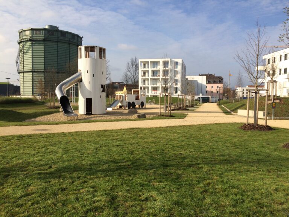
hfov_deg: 61.7
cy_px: 108
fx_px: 242
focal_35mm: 29
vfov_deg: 48.2
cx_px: 144
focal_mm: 4.15
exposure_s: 1/1786
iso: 32
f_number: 2.2
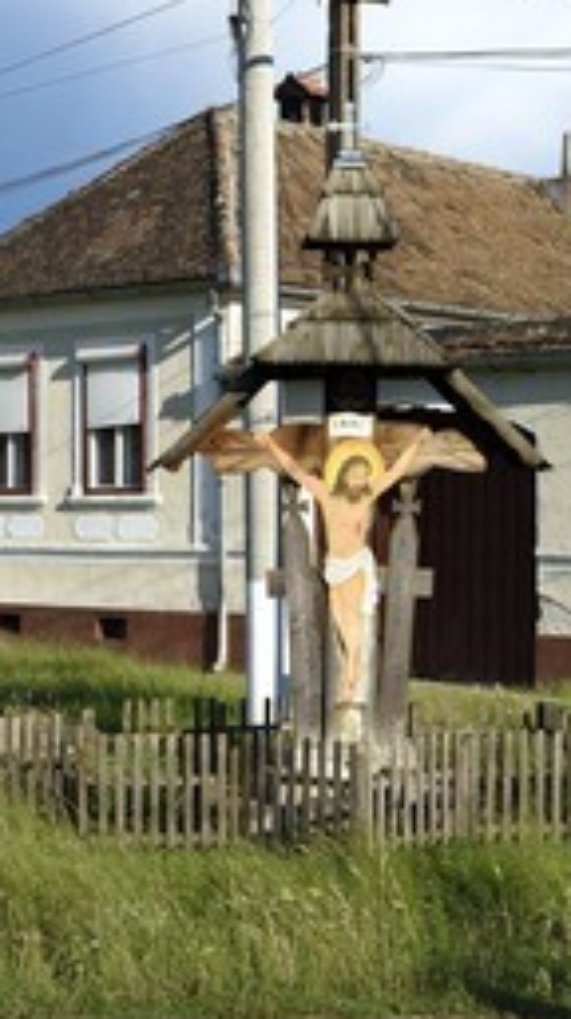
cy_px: 535
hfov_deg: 16.7
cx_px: 289
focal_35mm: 72
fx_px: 1944
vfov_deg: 29.4
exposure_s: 1/250
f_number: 11
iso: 200
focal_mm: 42
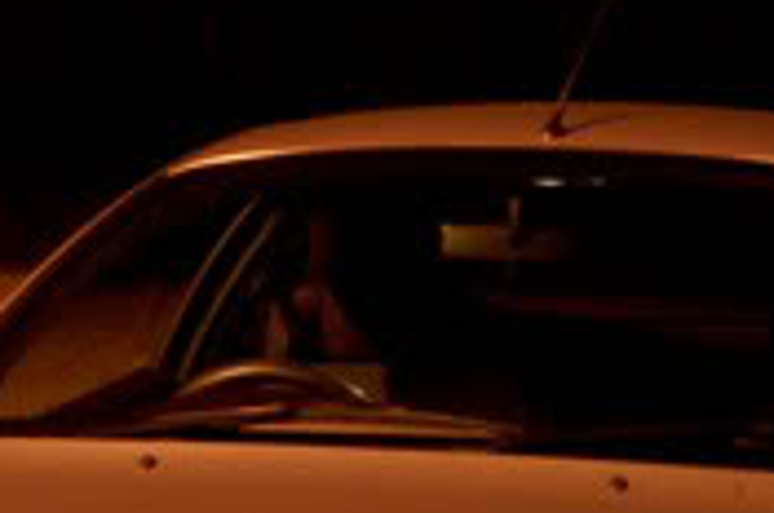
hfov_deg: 9.9
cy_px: 482
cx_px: -80
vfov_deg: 6.6
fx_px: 4421
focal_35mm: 206
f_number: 25
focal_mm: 30
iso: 800
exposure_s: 8
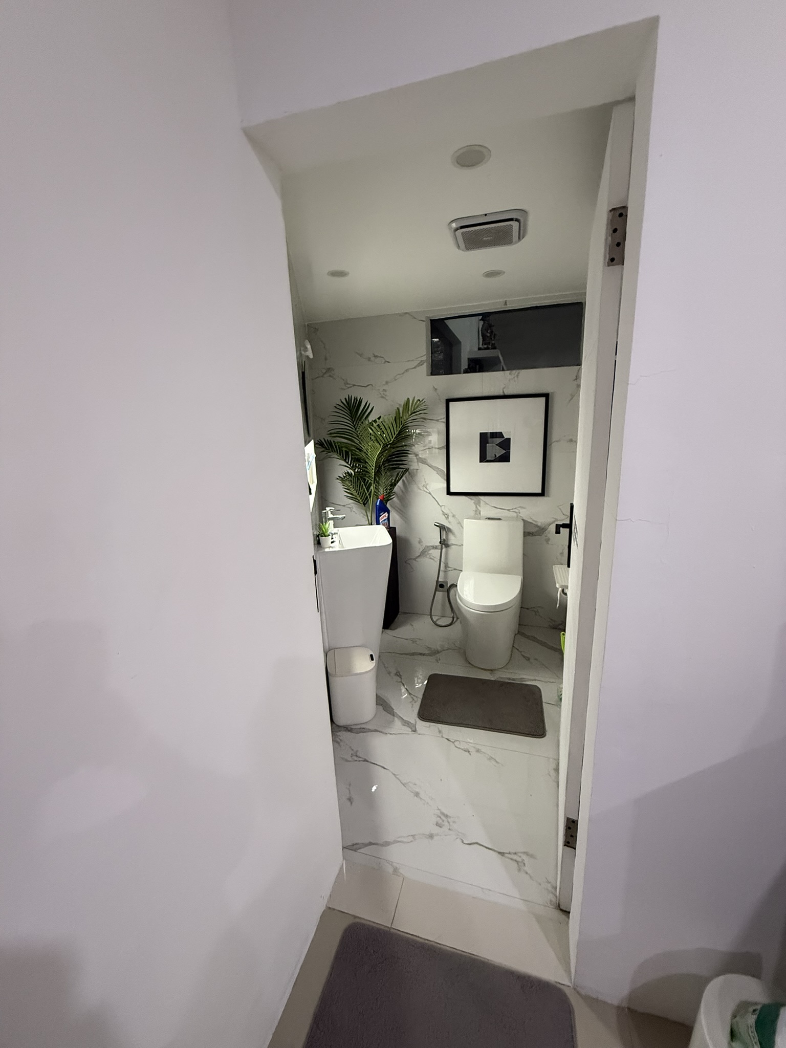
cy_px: 524
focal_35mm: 14
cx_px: 393
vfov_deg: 102.1
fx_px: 424
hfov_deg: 85.7
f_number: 2.2
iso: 500
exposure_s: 1/50
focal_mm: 2.22
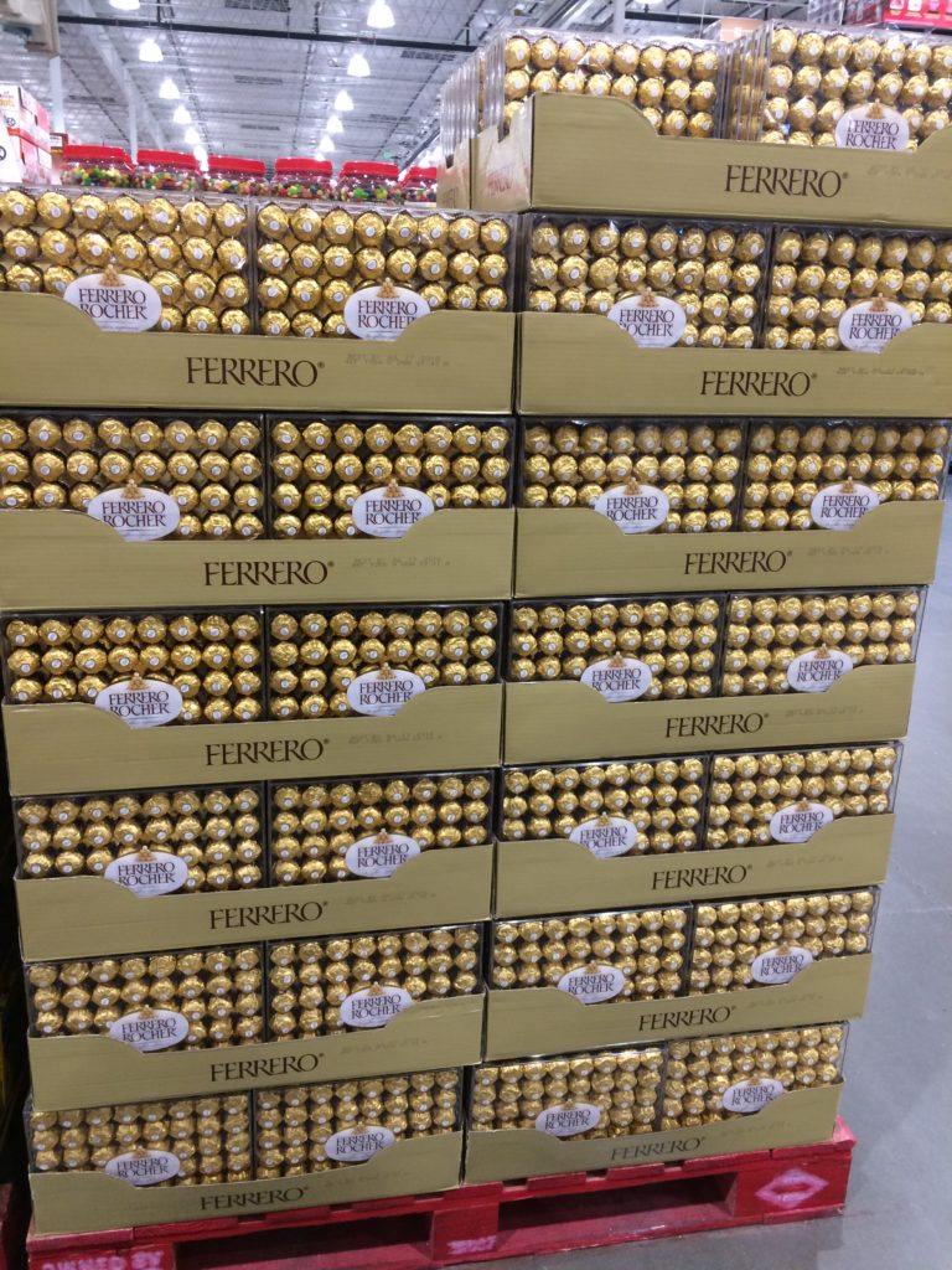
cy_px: 635
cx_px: 476
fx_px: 1063
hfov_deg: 48.2
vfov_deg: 61.7
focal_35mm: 29
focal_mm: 4.15
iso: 125
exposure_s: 1/30
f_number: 2.2
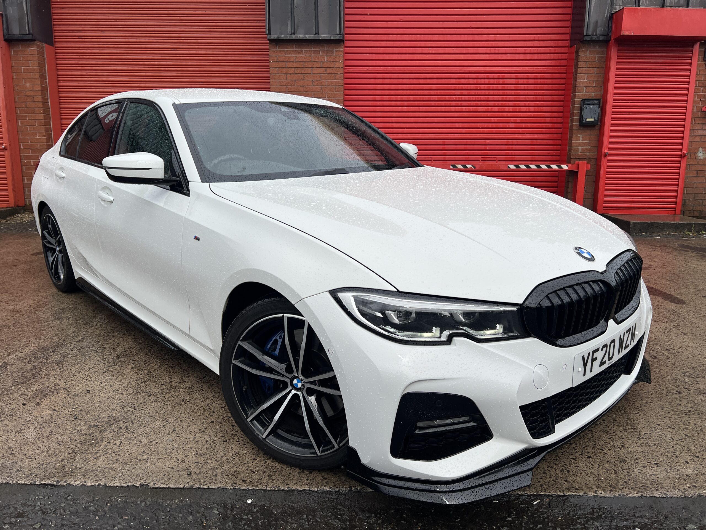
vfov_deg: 53.1
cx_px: 353
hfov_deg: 67.3
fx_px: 530
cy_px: 265
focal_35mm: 26
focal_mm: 5.7
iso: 50
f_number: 1.5
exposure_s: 1/5587
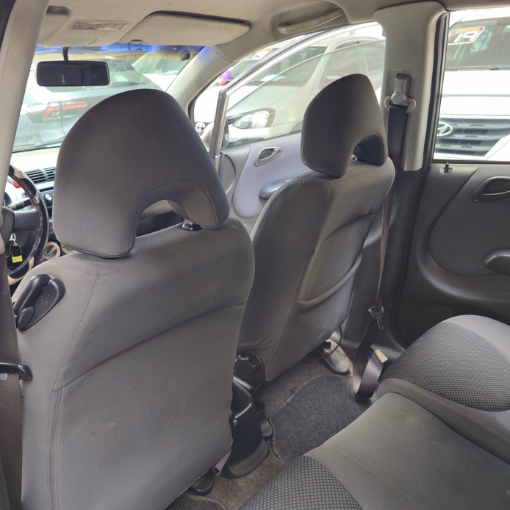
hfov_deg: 53.6
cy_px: 261
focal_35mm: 30
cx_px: 201
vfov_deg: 54.0
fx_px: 500
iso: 50
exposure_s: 1/60
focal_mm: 6.3
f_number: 1.7
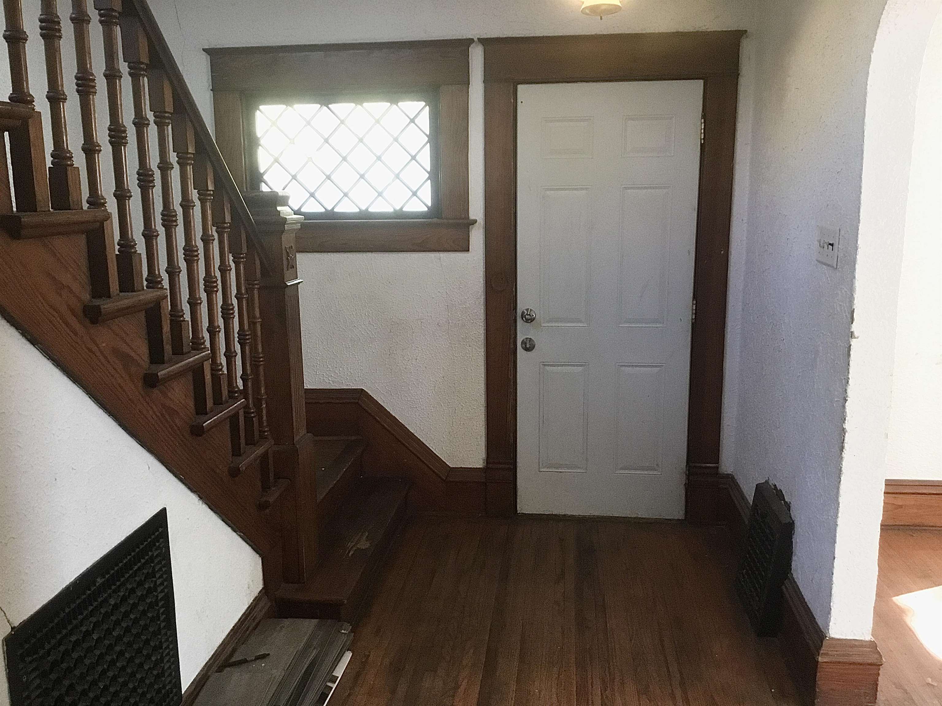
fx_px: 844
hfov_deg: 58.4
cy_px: 353
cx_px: 471
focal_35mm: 31
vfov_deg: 45.4
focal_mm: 3.3
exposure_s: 1/30
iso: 125
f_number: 2.4
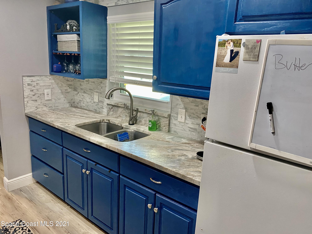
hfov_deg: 67.3
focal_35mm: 26
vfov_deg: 53.1
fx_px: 234
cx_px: 156
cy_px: 117
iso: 200
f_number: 1.8
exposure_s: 1/60
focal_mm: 4.25
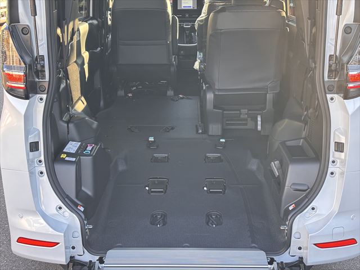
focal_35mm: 52
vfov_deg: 28.0
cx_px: 180
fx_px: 541
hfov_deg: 36.8
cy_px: 135
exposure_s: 1/147
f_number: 1.6
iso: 50
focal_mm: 5.96
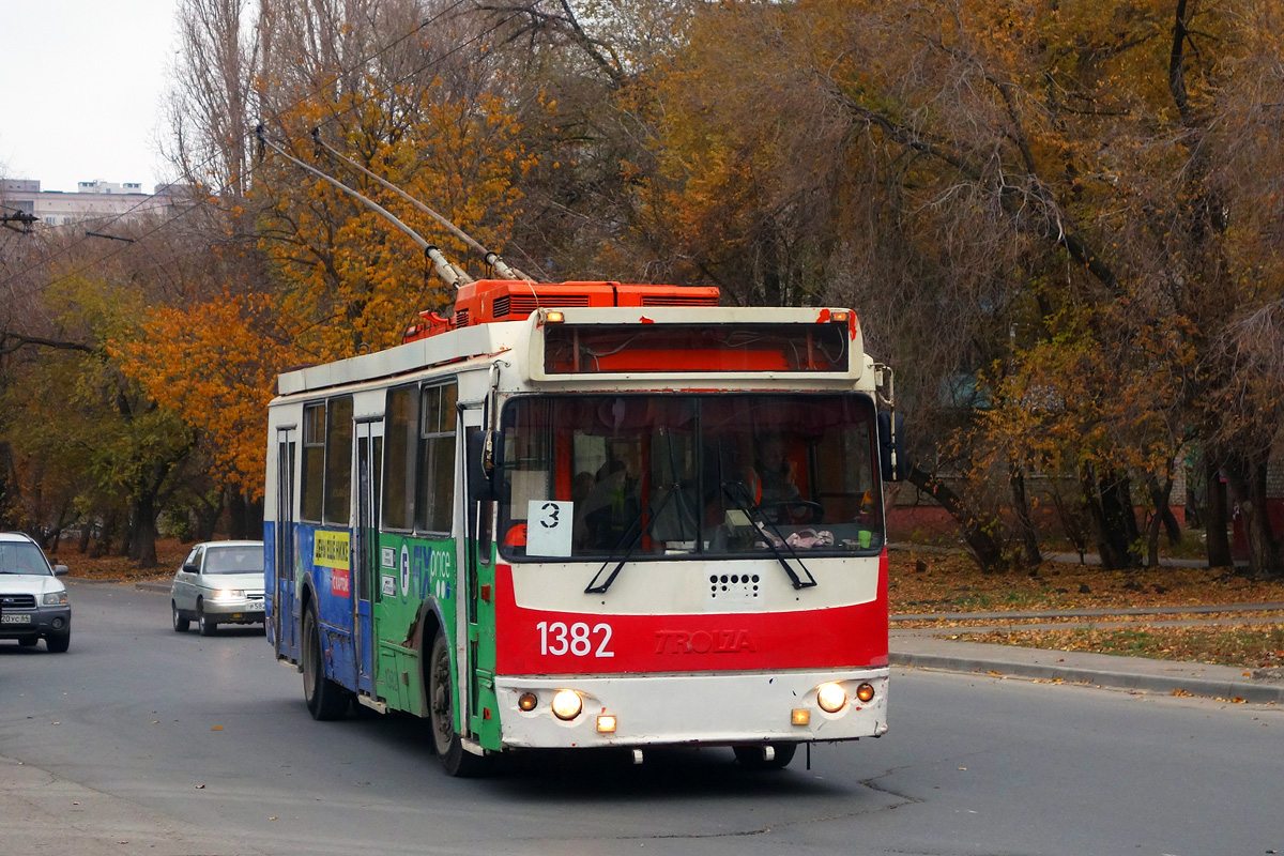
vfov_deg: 23.0
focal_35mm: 59
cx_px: 642
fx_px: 2104
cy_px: 428
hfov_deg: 33.9
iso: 320
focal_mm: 22.01
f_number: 3.5
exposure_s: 1/500
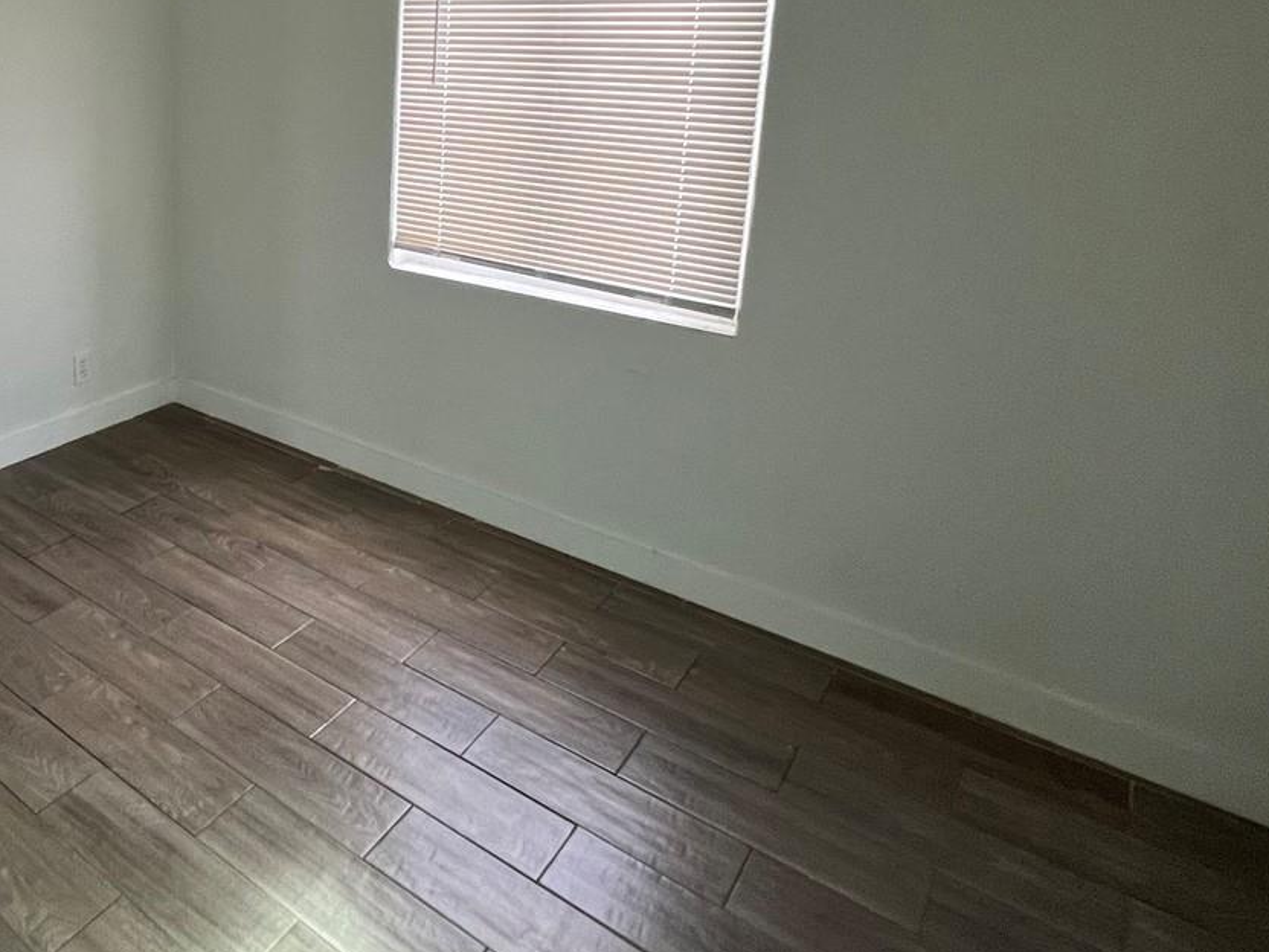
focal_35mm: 25
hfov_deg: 61.5
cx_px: 194
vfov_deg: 52.0
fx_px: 916
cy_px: 217
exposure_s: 1/99
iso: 200
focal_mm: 1.57
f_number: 1.8
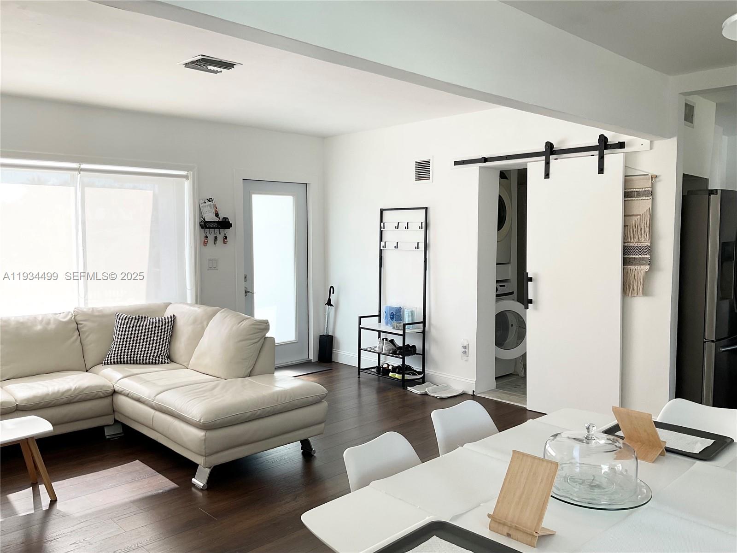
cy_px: 276
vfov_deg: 48.2
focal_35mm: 29
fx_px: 617
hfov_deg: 61.7
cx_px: 368
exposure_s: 1/184
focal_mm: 3
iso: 16
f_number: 1.8
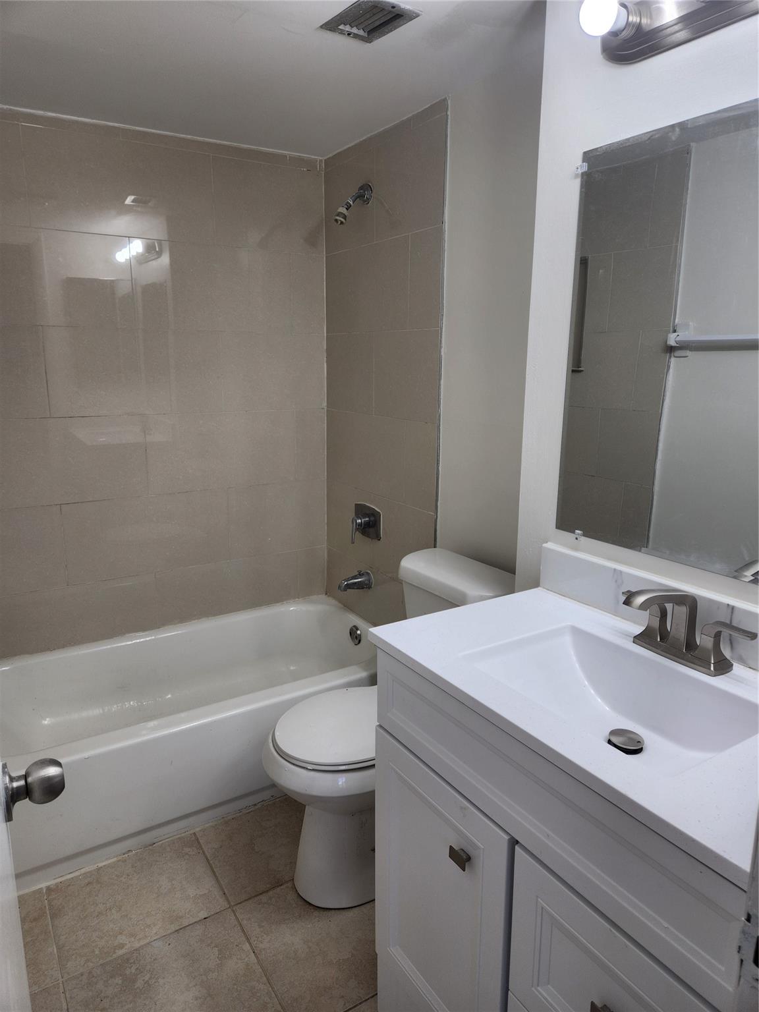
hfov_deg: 58.9
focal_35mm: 23
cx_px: 380
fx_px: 672
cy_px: 506
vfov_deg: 73.9
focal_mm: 5.4
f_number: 1.8
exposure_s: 1/120
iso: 20
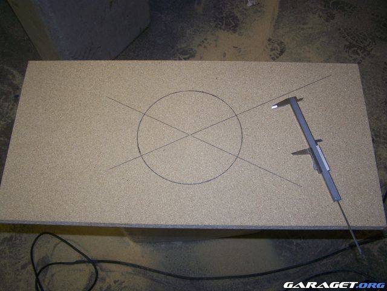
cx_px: 194
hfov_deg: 49.0
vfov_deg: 37.7
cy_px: 146
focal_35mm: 38
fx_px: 425
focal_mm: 6.3
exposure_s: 1/60
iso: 80
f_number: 2.8
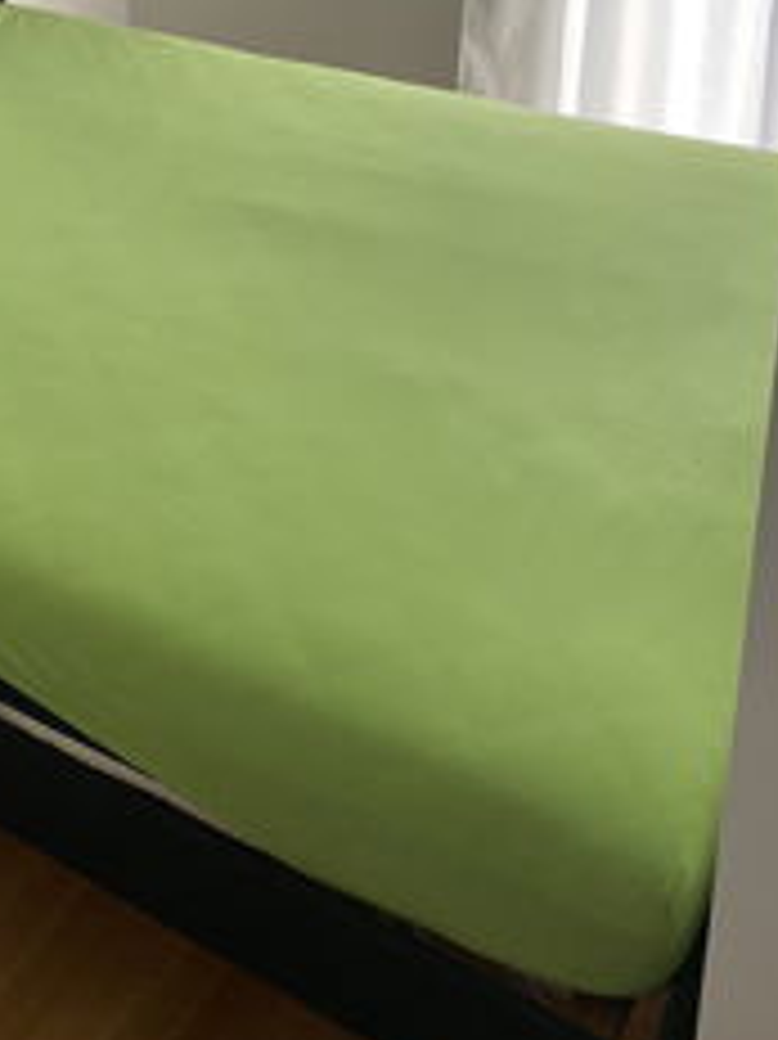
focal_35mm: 53
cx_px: 90
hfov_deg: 26.6
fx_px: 1590
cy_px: 77
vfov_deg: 33.9
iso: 32
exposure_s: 1/184
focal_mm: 4.25
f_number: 1.8
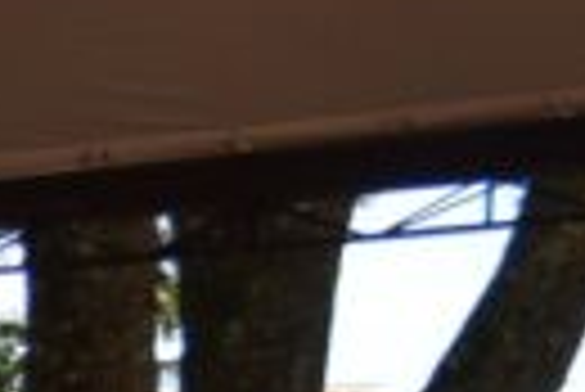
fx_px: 4213
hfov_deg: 6.8
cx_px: -1404
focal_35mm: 259
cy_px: 1485
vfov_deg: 4.9
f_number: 5.6
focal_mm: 22
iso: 110
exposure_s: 1/125
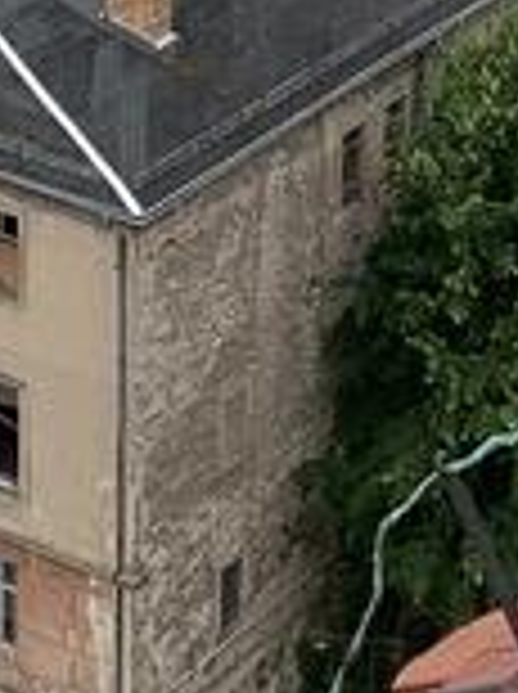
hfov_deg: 8.6
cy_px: -792
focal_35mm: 169
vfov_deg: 10.5
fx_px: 3381
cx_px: -203
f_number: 1.8
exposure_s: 1/1634
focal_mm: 4.25
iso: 25
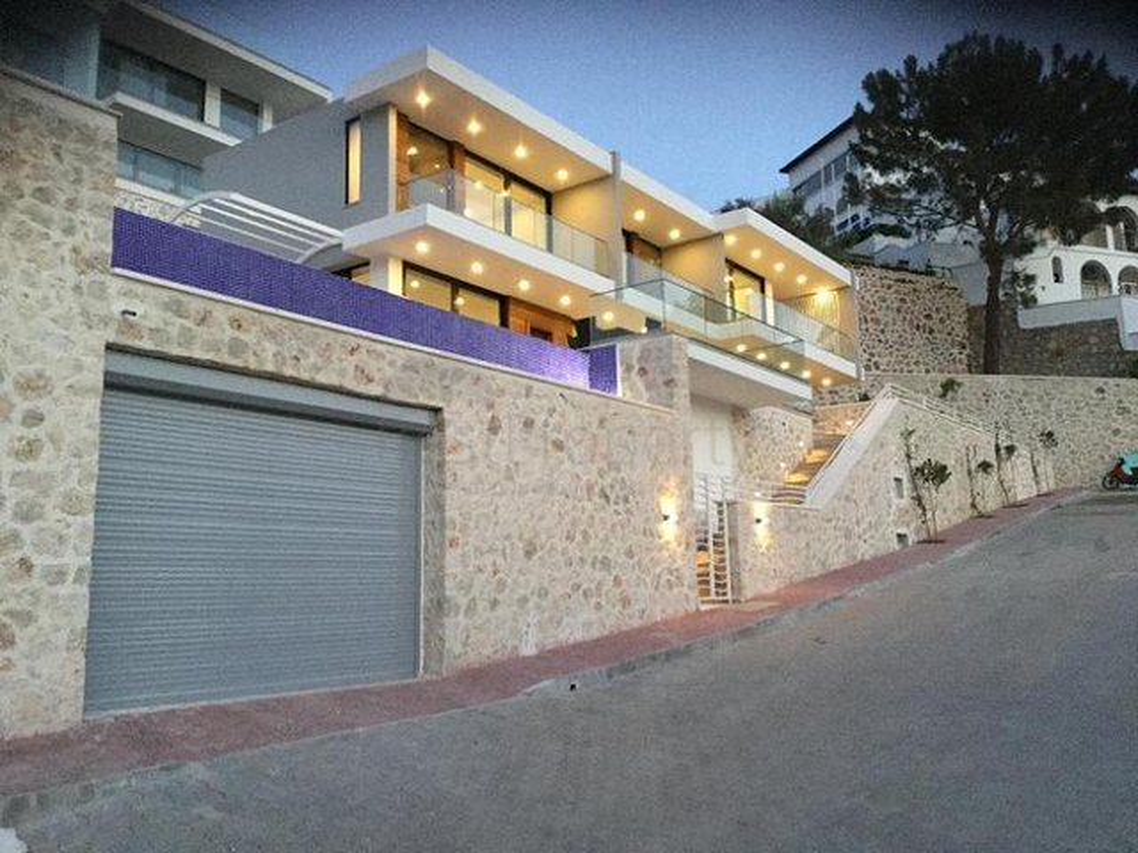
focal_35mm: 31
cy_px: 426
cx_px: 569
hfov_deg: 58.4
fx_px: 1019
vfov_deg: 45.4
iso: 200
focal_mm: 3.3
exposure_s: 1/17
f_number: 2.4
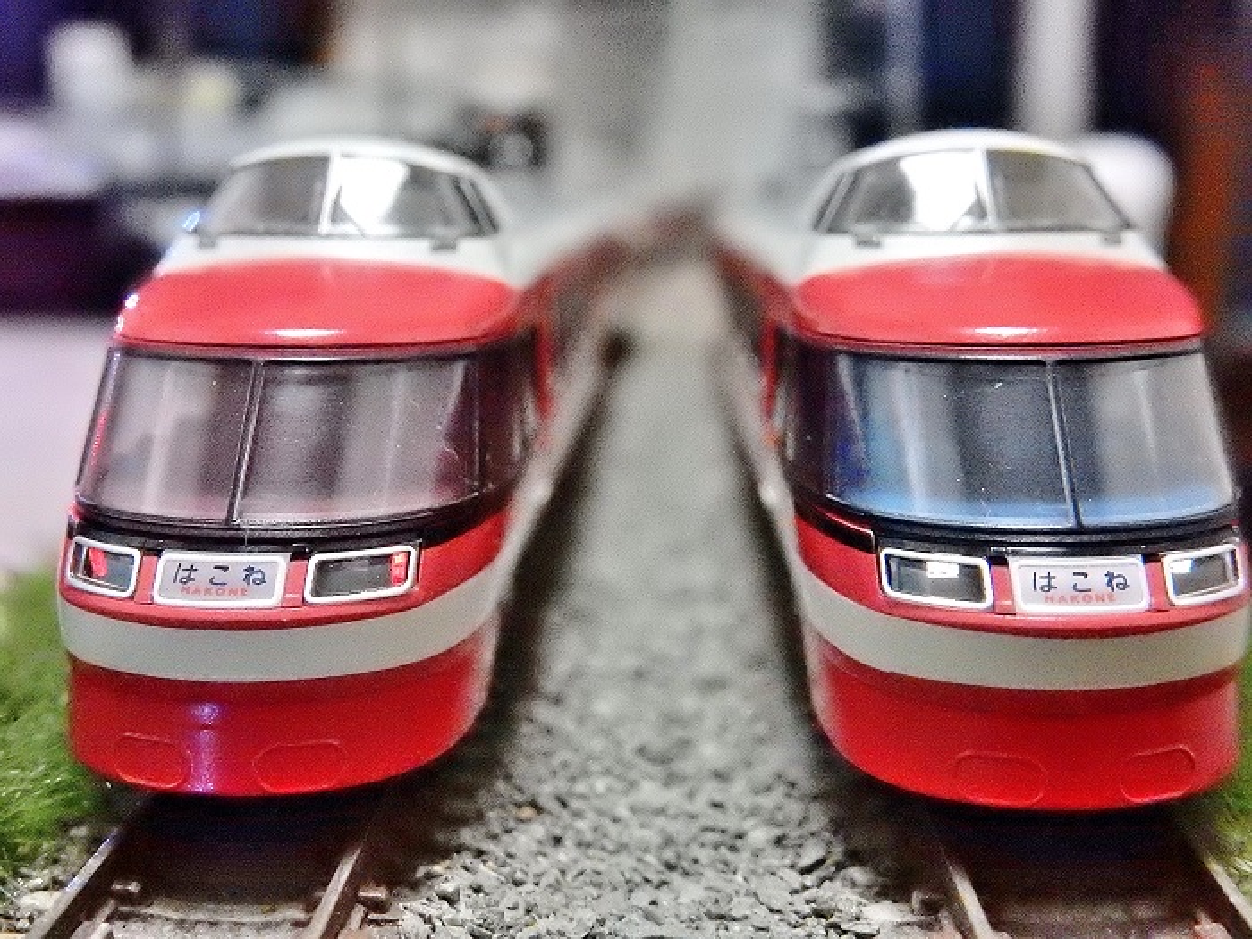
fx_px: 1845
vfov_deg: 28.6
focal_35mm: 51
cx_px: 626
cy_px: 470
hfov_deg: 37.5
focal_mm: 9
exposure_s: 1/125
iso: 3200
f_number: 4.5
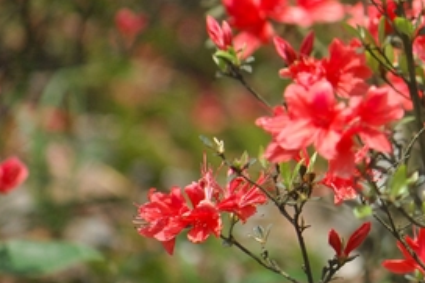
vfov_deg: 1.8
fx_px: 9108
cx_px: 541
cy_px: -9
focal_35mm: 772
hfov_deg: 2.7
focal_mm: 200
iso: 400
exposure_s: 1/2500
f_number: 2.8
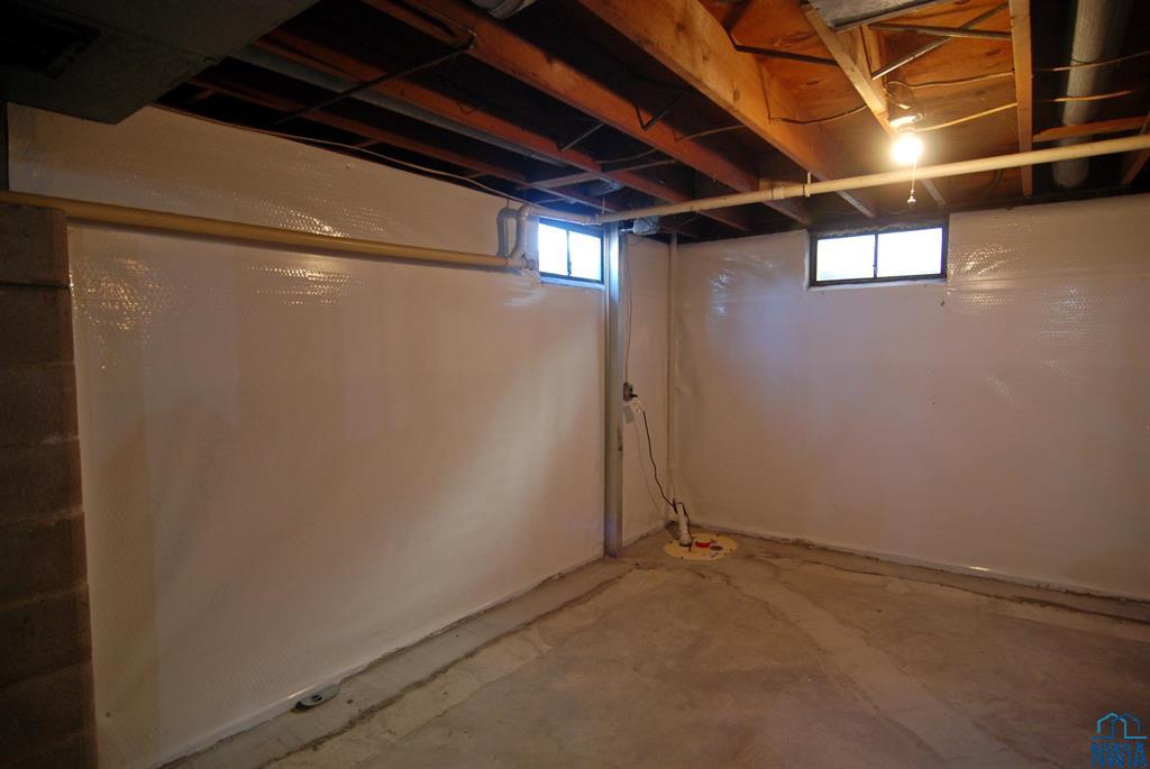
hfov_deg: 89.9
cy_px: 384
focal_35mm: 18
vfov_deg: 67.5
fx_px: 576
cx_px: 575
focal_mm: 12
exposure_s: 1/15
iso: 400
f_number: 4
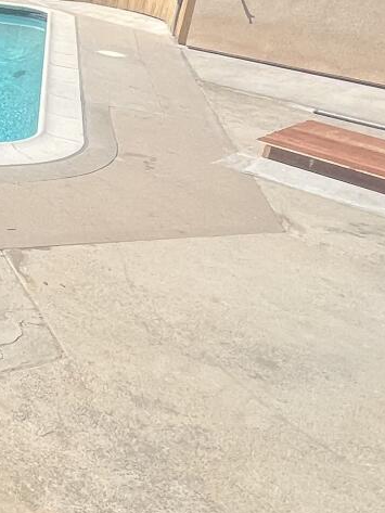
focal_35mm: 55
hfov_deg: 19.4
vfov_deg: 34.0
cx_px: -319
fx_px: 815
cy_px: 112
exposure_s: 1/2370
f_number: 1.8
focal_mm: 1.57
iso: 32
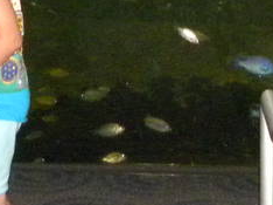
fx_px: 1402
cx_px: 4
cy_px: -387
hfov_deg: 11.0
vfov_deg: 7.4
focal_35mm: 178
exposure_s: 1/30
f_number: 2.8
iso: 456
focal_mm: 4.6
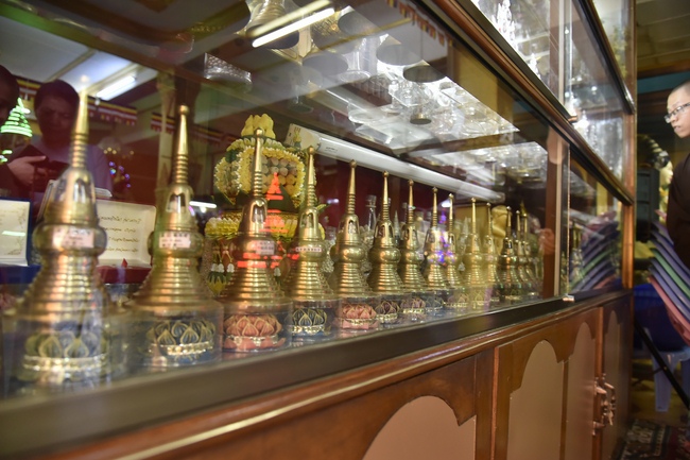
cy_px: 230
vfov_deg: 53.1
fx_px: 460
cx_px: 345
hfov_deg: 73.8
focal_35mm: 24
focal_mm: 24
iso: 1250
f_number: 4
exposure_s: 1/25
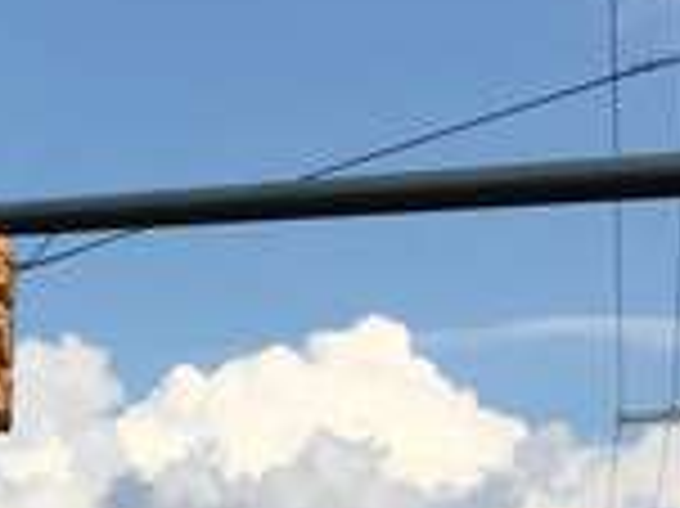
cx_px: -387
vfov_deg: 9.3
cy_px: 850
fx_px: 3023
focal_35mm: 154
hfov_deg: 12.1
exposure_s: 1/3597
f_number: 2.2
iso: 32
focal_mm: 4.15
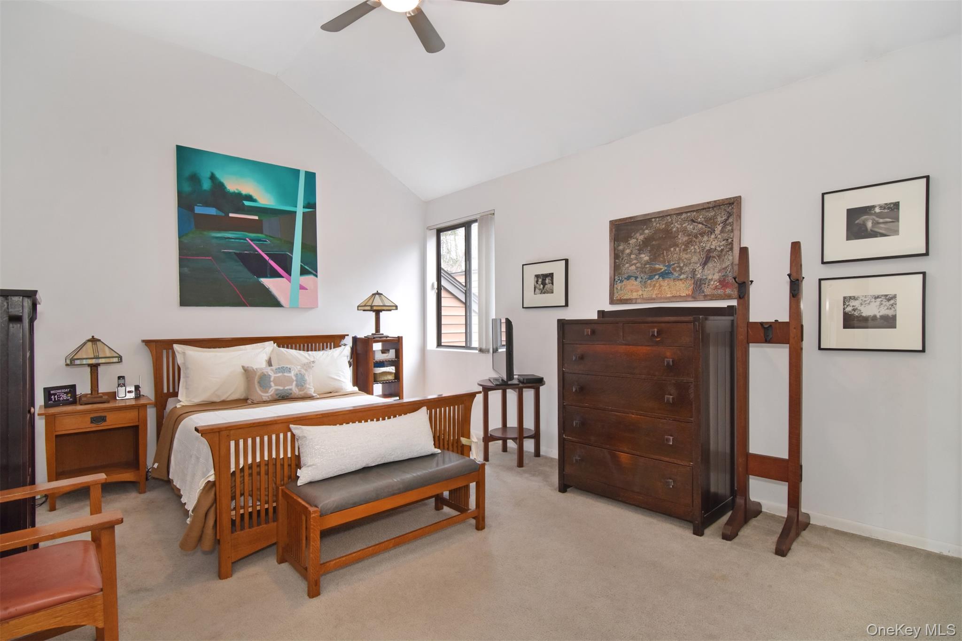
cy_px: 320
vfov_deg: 72.0
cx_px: 481
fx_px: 441
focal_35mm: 16
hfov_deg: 95.0
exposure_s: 1/25
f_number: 11
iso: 640
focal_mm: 11
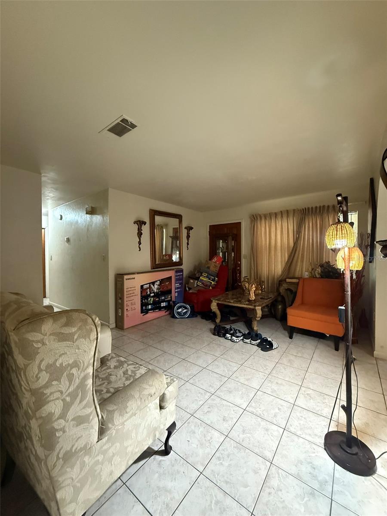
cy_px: 258
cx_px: 194
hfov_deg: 85.7
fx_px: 209
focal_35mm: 14
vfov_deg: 102.1
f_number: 2.2
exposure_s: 1/40
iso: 1000
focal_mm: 2.22
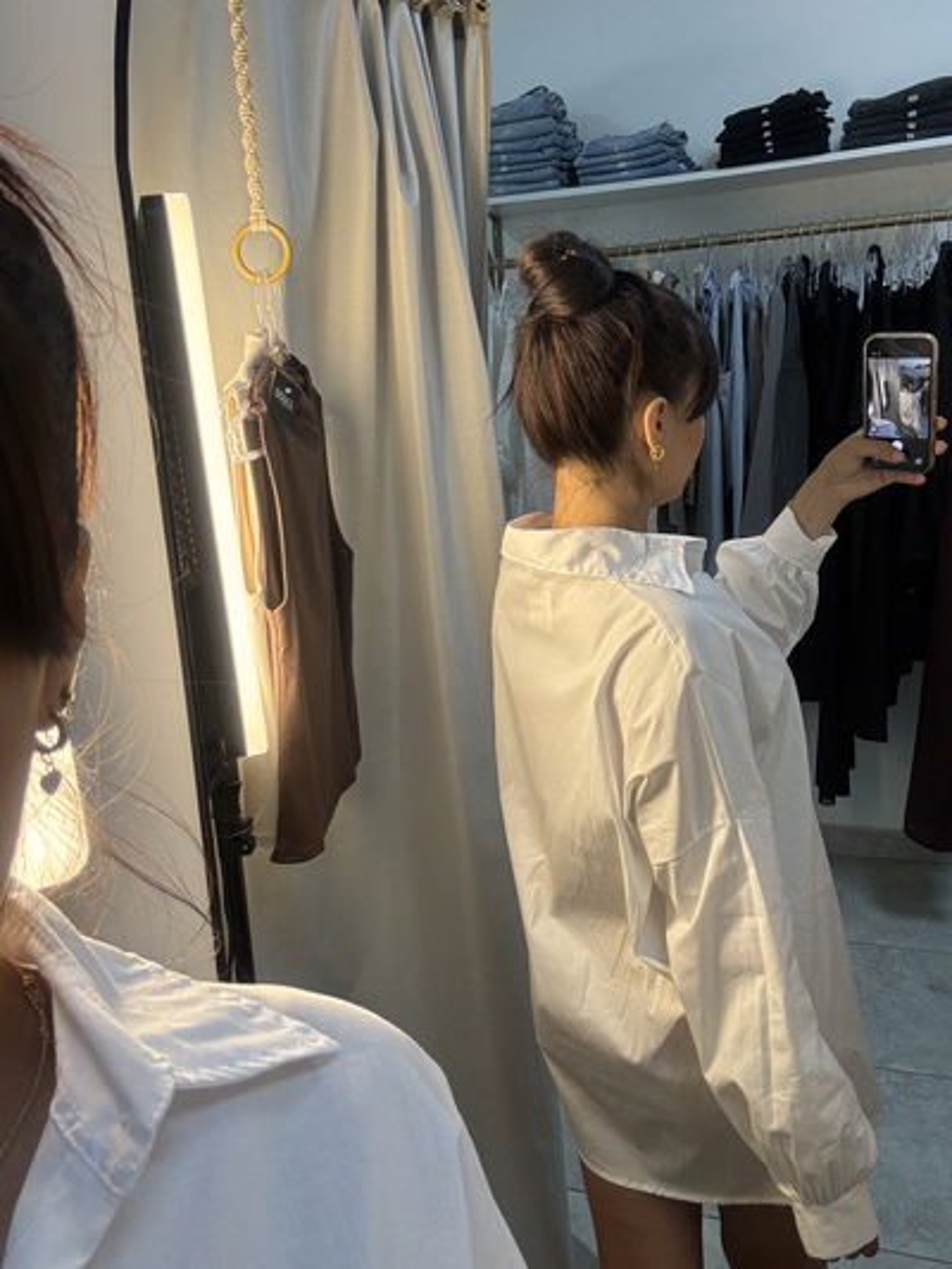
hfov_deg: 46.8
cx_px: 476
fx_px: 1100
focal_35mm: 30
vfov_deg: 60.0
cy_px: 634
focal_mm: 2.69
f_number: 1.9
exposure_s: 1/100
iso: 64
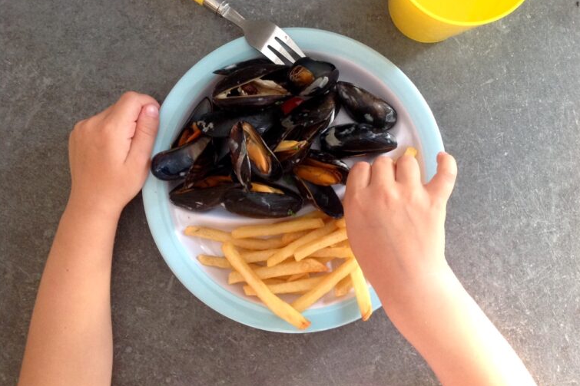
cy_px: 173
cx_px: 293
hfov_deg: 51.9
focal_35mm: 37
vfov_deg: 35.9
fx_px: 596
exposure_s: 1/15
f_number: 2.4
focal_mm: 4.28
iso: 200
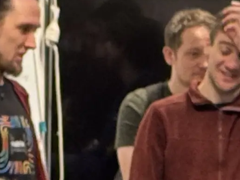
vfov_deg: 3.9
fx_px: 2600
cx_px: 132
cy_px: 254
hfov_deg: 5.3
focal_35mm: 375
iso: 200
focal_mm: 6.76
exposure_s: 1/50
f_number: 1.78
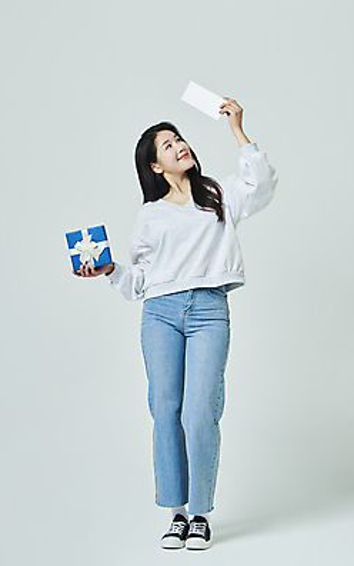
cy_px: 282
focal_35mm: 72
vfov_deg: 28.6
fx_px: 1110
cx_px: 185
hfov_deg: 18.1
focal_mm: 70
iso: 100
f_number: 11
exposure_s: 1/125
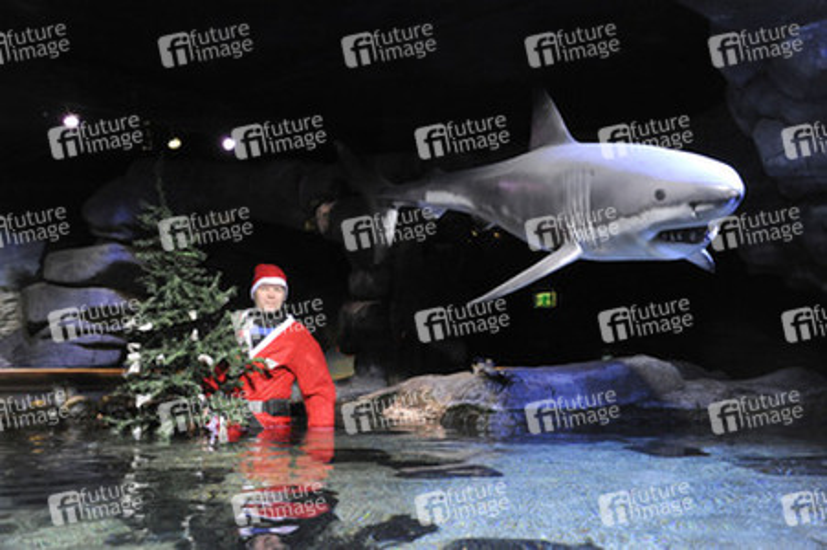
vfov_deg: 38.8
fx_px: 780
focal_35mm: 34
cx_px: 414
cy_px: 275
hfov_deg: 55.8
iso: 5000
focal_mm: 34
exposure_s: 1/100
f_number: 5.6
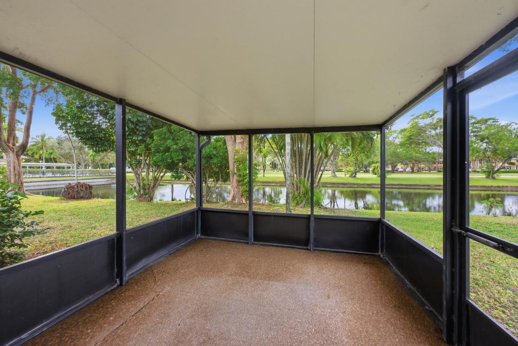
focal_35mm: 14
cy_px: 173
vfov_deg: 81.2
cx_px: 259
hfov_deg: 104.3
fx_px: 201
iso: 500
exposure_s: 1/1000
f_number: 8
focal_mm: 14
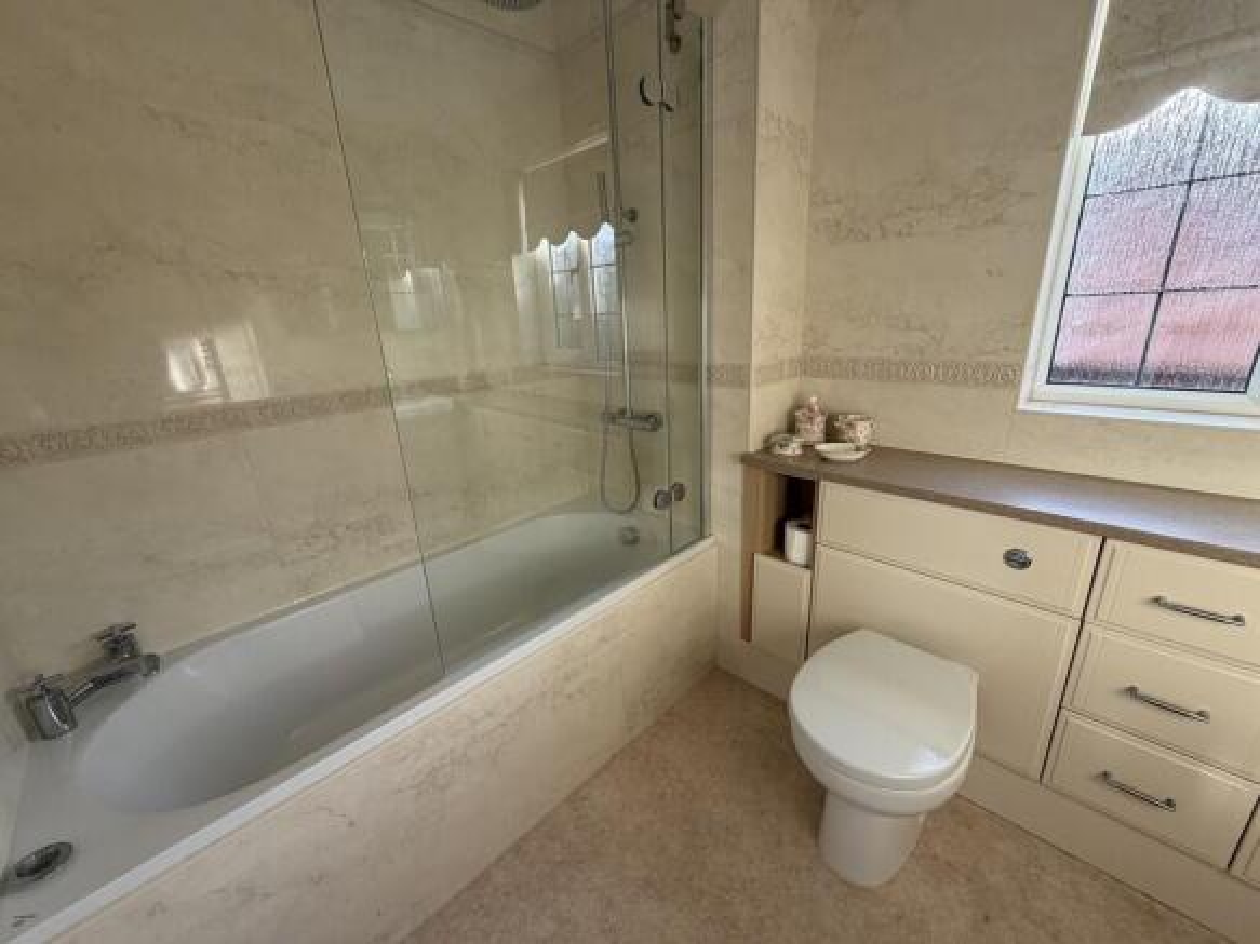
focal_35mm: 14
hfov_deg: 102.1
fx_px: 509
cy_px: 472
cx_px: 630
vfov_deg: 85.7
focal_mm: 2.22
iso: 80
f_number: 2.2
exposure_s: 1/121
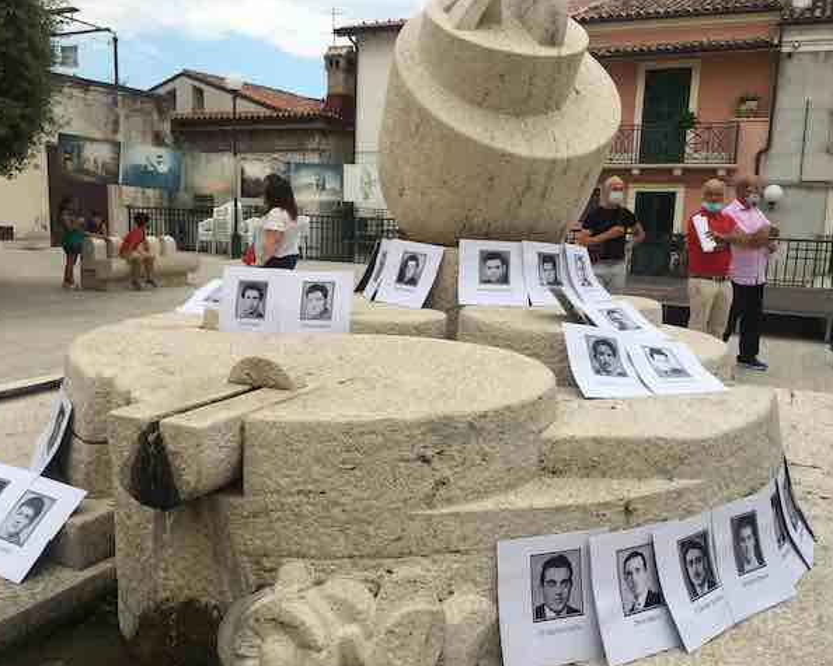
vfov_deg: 47.1
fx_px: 764
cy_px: 338
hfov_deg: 57.2
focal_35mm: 31
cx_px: 439
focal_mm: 4.15
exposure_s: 1/827
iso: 25
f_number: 2.2
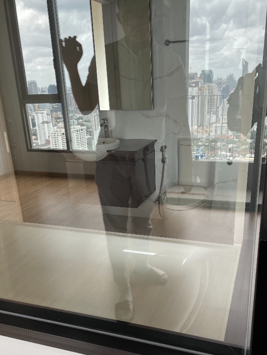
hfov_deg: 42.9
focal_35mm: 33
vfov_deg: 55.0
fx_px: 339
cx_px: 144
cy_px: 210
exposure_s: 1/121
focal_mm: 4.2
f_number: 1.6
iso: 50
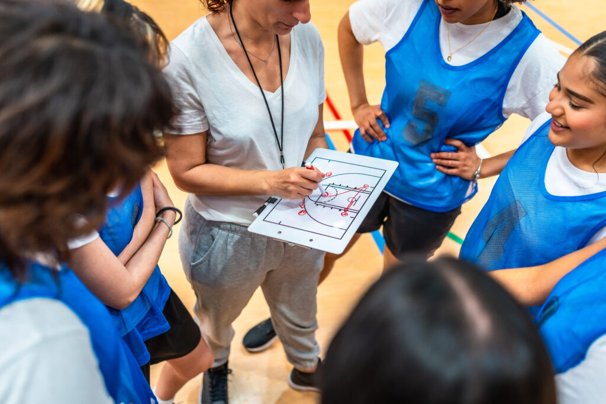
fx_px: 589
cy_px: 202
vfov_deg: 37.9
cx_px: 303
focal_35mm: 35
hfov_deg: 54.4
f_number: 2
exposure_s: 1/400
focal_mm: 35
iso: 250
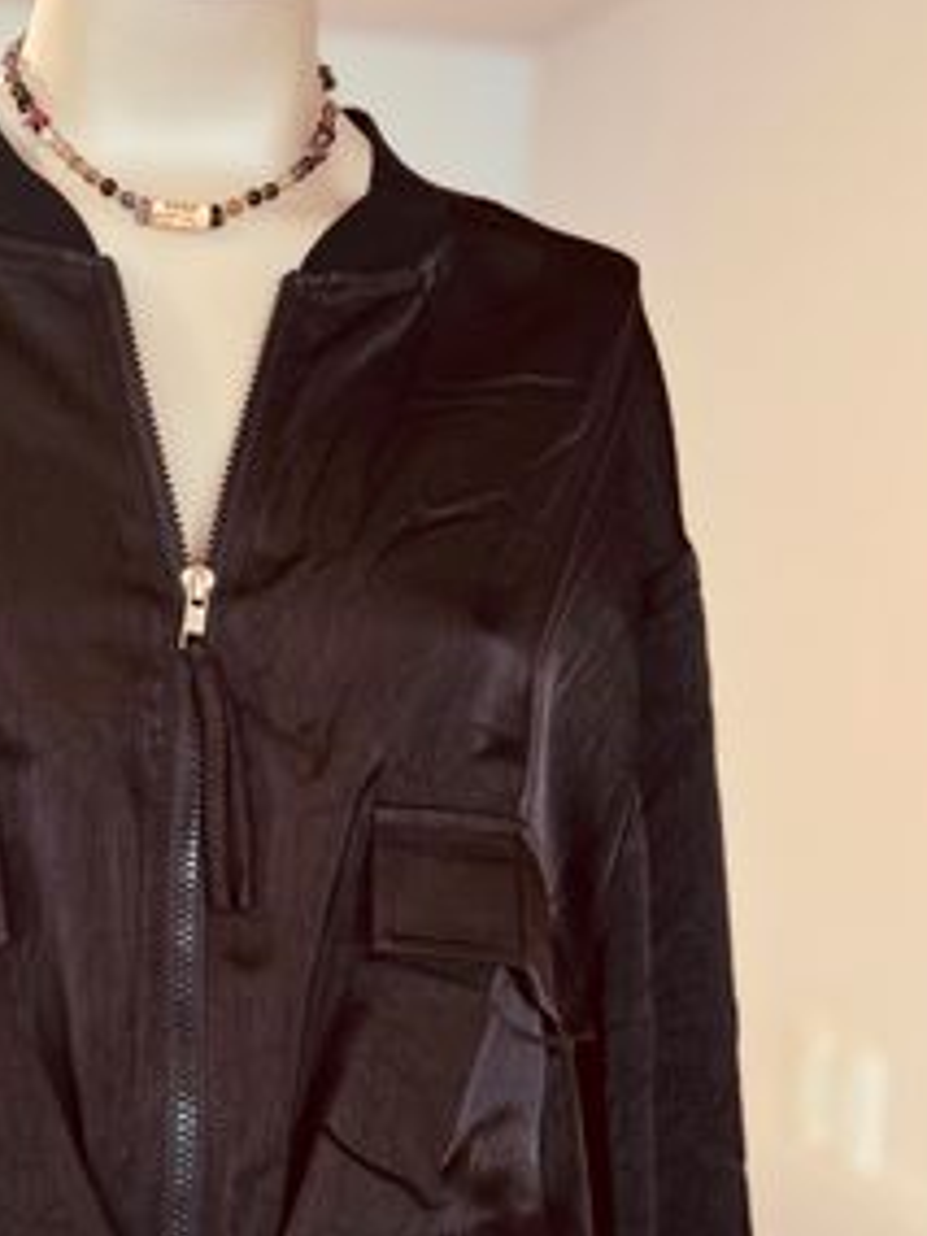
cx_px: 157
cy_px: 823
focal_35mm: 54
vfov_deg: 35.2
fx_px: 1928
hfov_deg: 26.4
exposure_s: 1/50
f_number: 1.78
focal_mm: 6.76
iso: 125
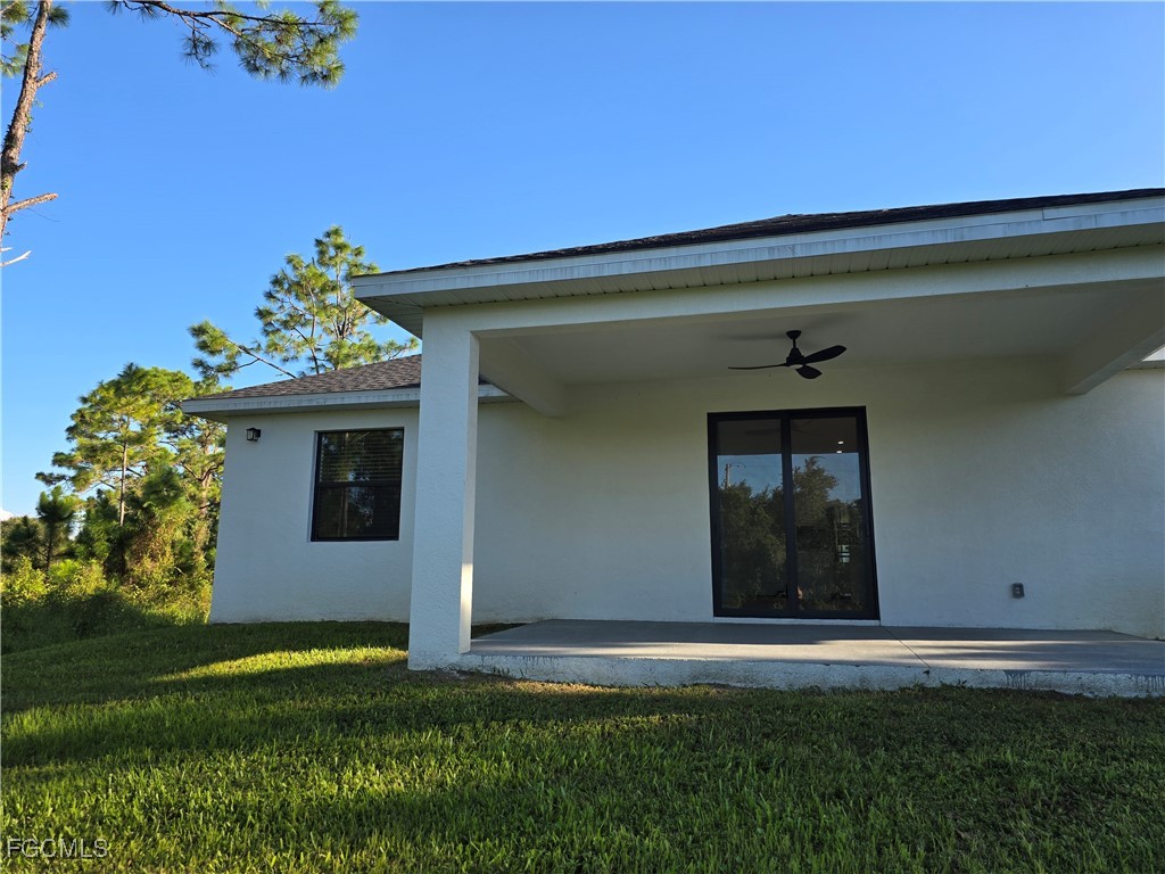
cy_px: 437
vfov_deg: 58.9
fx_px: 774
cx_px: 582
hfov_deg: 73.9
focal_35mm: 23
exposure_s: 1/221
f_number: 1.7
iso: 12
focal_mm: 6.3
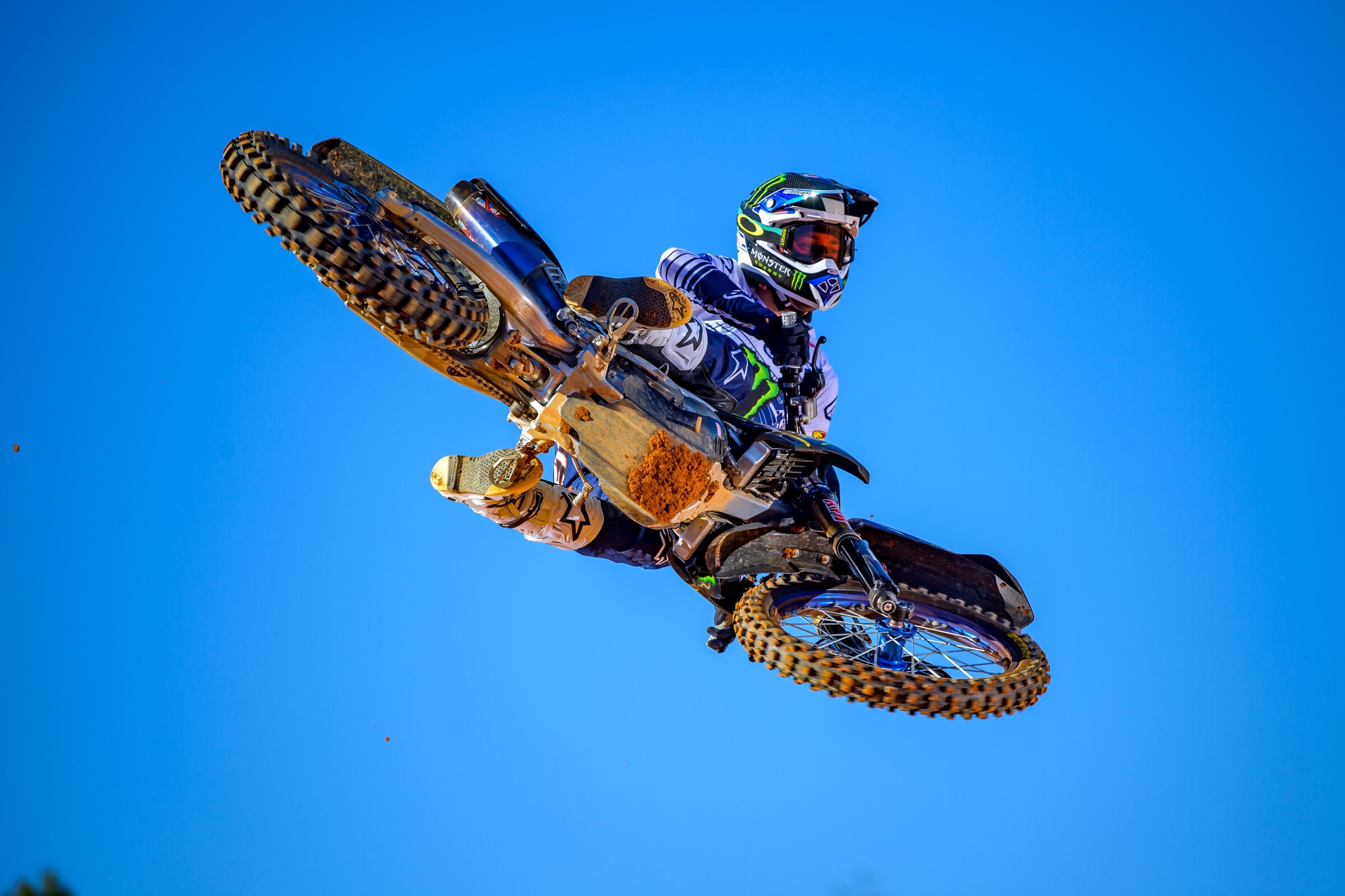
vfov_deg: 4.6
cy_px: 448
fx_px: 11207
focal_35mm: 300
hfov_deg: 6.9
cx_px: 672
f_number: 4
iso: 100
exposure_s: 1/1600
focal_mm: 300
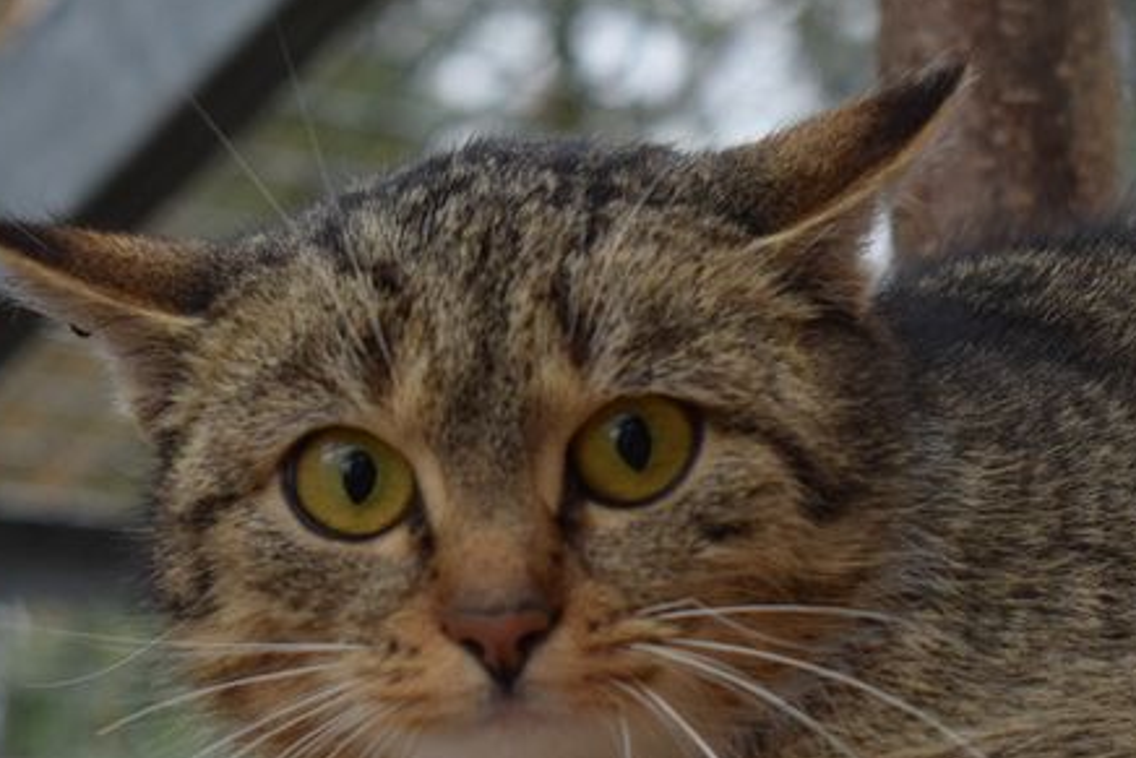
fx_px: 4672
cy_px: 457
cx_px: 922
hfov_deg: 13.8
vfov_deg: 9.3
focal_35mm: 148
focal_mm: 42
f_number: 5
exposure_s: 1/800
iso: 800
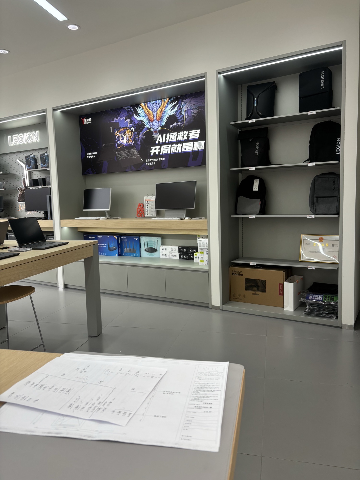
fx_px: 361
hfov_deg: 53.1
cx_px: 180
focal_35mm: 26
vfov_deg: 67.3
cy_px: 240
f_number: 1.6
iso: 40
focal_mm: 5.96
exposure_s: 1/170
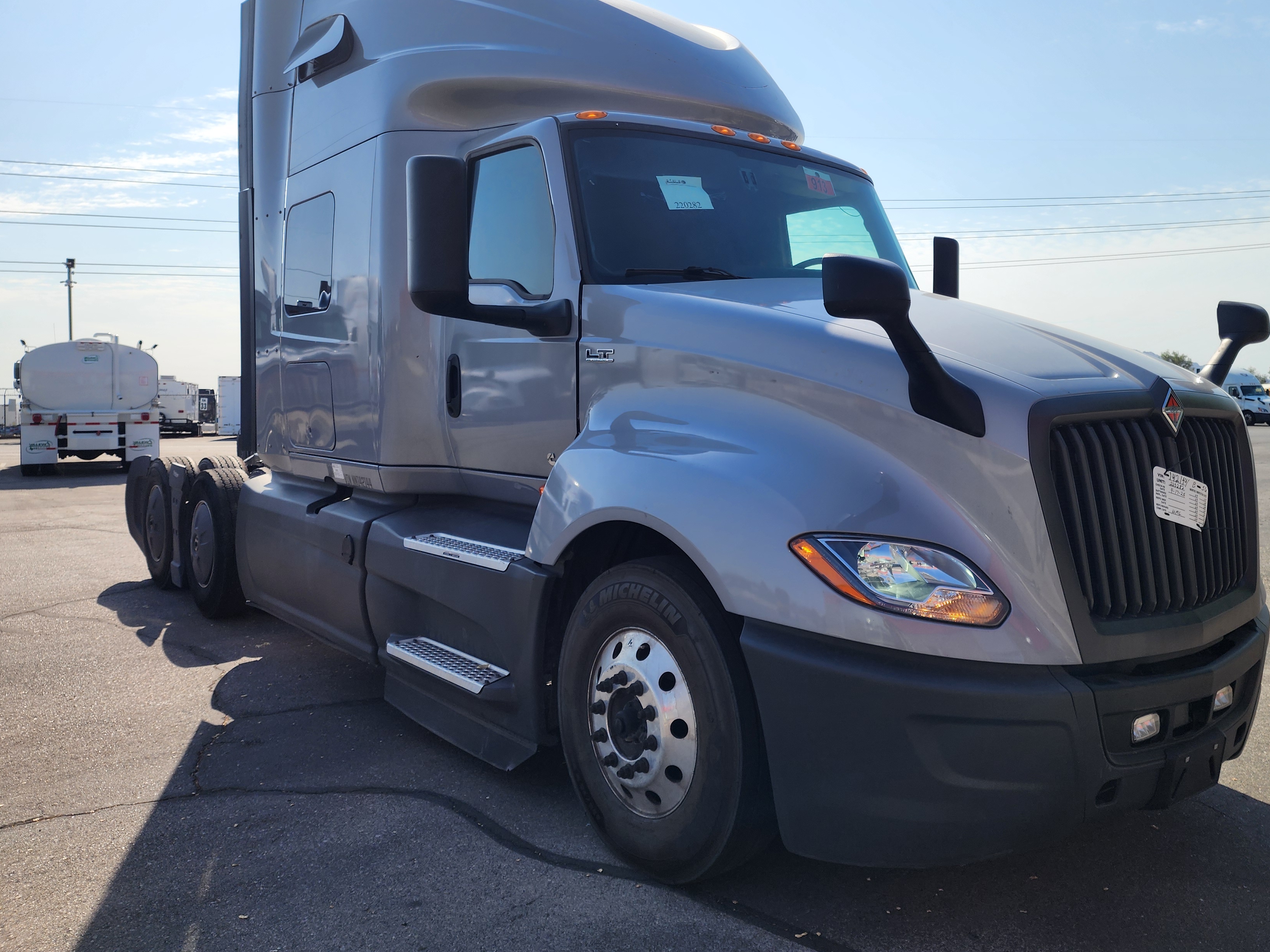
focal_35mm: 28
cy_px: 432
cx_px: 752
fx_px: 1027
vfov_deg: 49.7
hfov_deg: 63.0
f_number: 1.8
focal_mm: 6.4
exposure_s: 1/1228
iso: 12
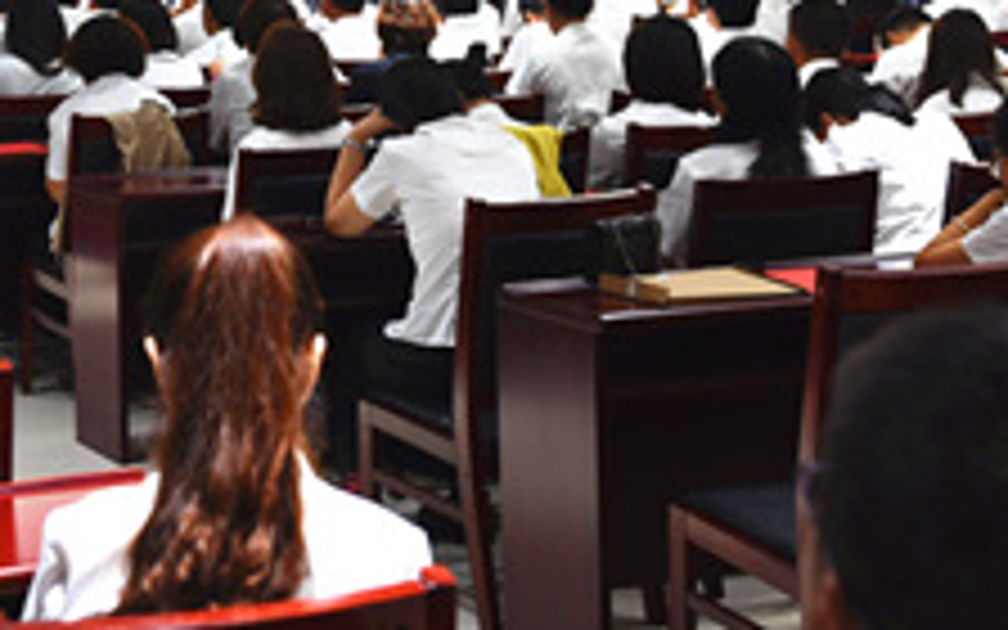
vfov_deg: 14.1
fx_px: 2500
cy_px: -2
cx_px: 166
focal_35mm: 91
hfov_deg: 22.4
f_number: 4
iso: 500
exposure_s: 1/60
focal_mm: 40
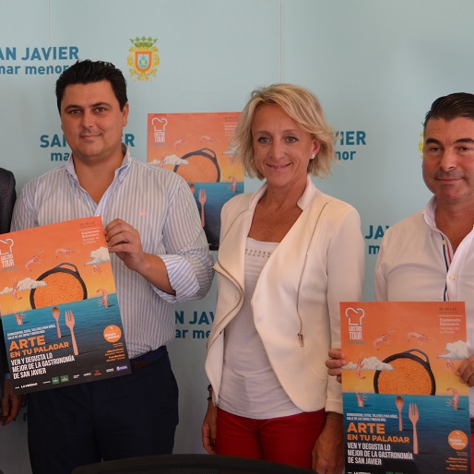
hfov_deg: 24.0
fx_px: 1100
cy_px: 212
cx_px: 104
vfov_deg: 24.3
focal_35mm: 71
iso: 400
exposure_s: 1/80
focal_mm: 28
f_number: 4.5
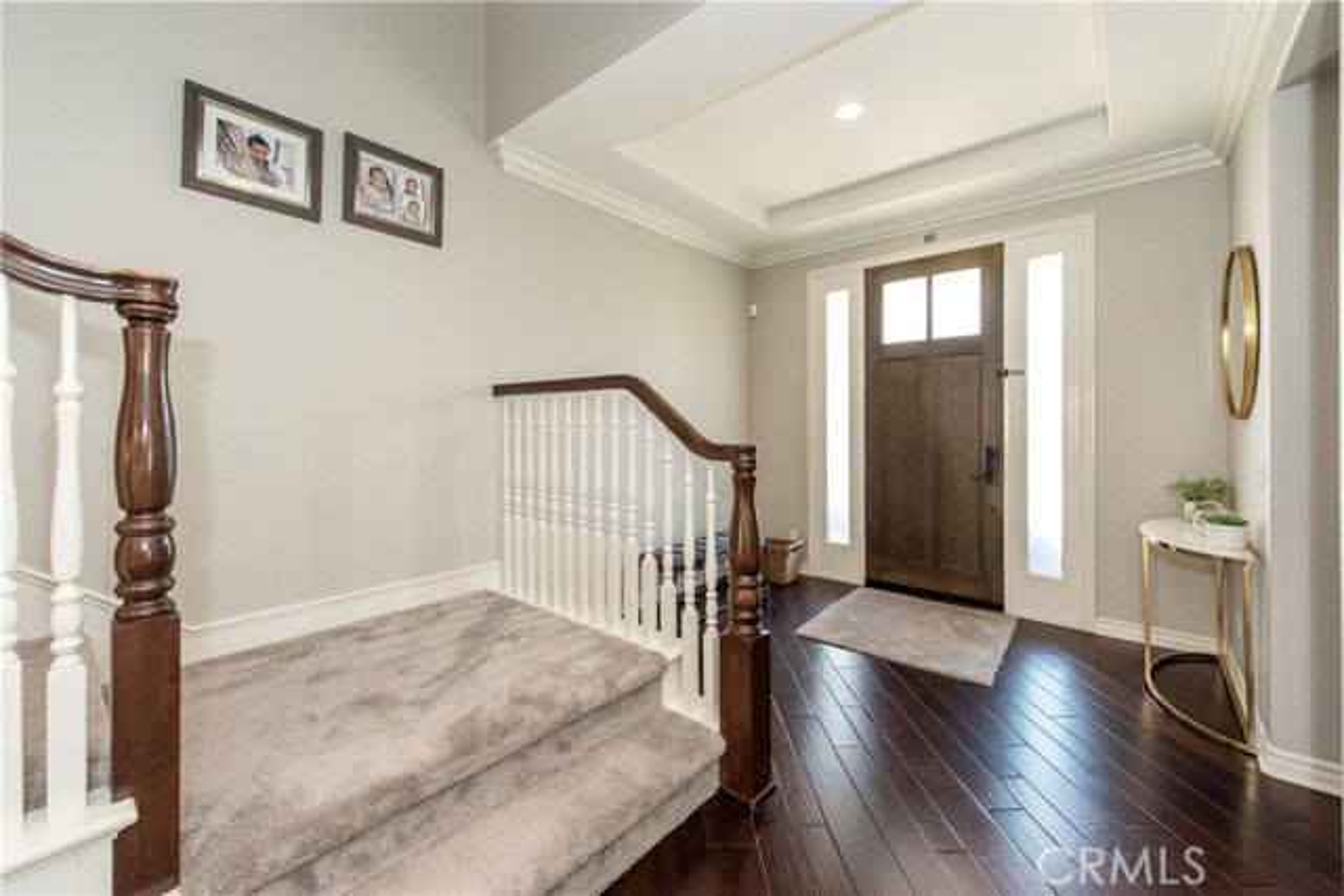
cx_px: 672
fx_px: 523
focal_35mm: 14
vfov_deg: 81.2
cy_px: 448
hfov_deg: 104.2
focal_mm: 14
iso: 800
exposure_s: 1/100
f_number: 5
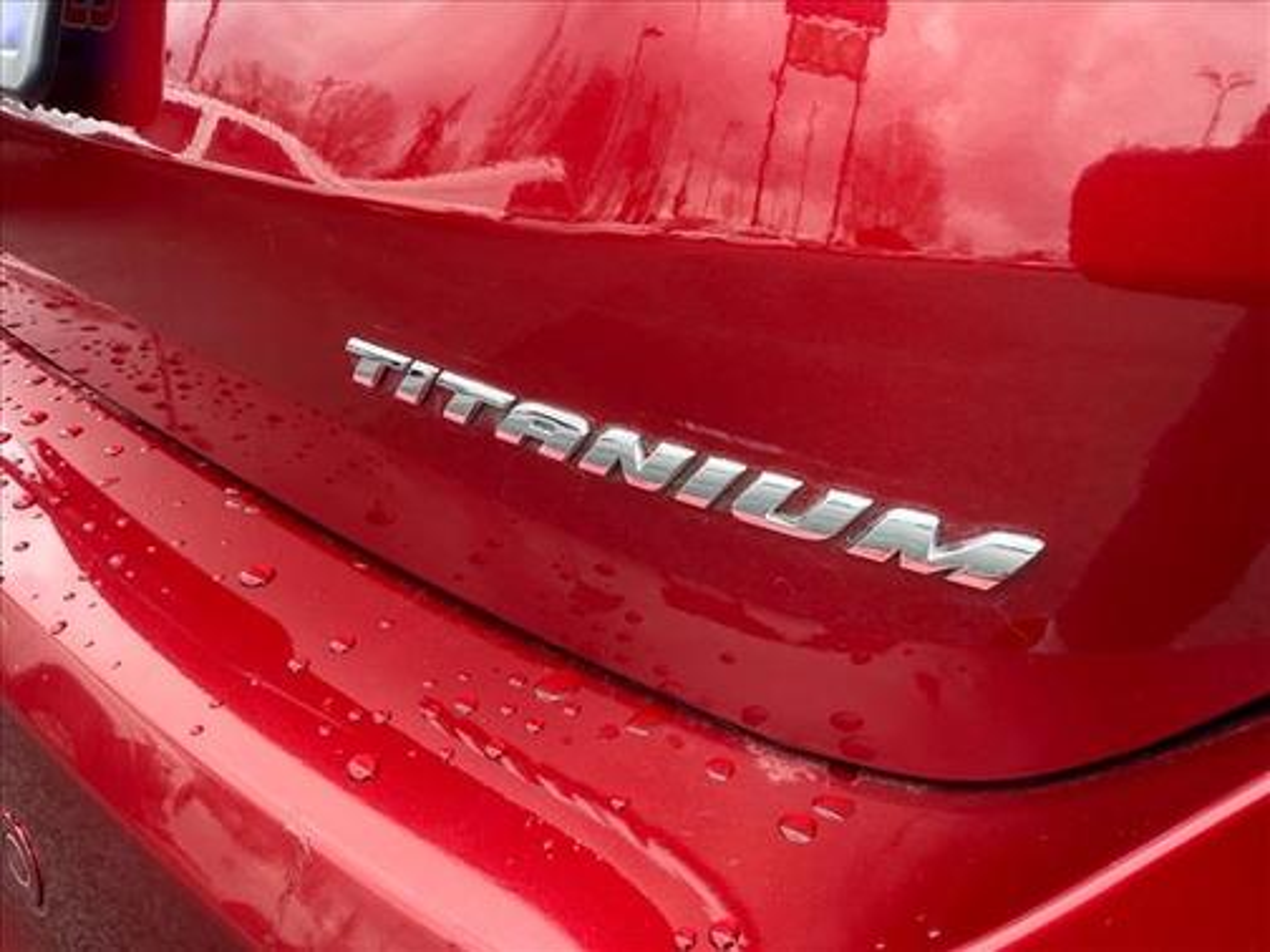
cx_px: 635
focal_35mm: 24
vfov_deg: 56.8
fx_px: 881
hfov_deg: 71.6
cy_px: 476
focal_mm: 2.22
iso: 64
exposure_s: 1/99
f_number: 2.2
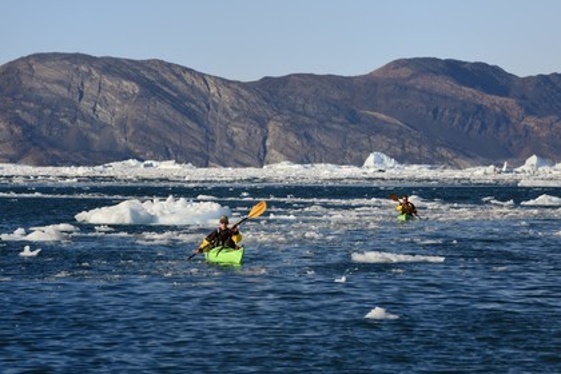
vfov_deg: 6.9
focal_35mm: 200
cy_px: 187
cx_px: 280
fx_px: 3116
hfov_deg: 10.3
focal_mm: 200
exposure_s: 1/1000
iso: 400
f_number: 11
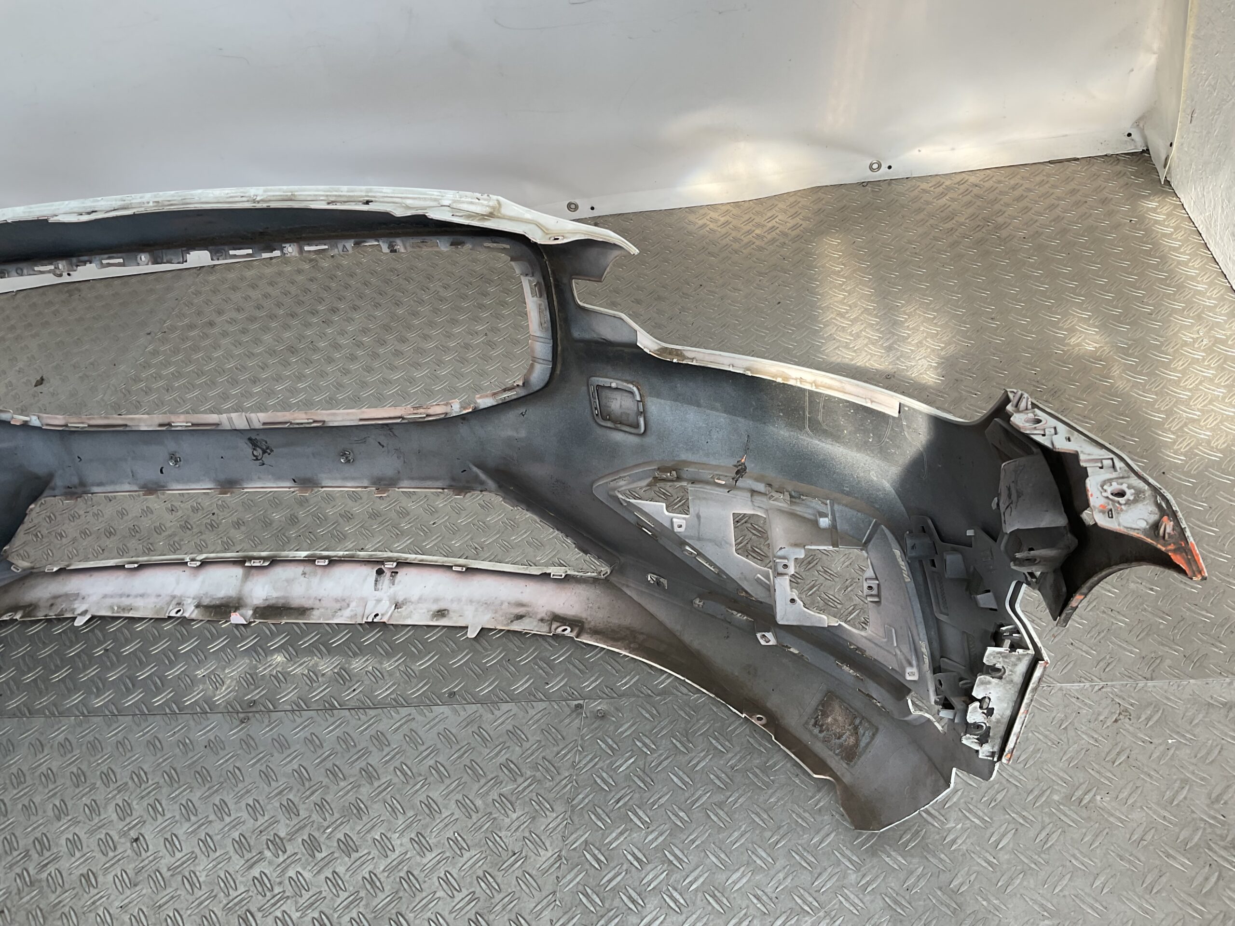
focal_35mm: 29
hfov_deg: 61.7
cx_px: 618
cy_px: 463
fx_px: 1035
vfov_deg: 48.2
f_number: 1.8
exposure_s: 1/248
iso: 16
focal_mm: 3
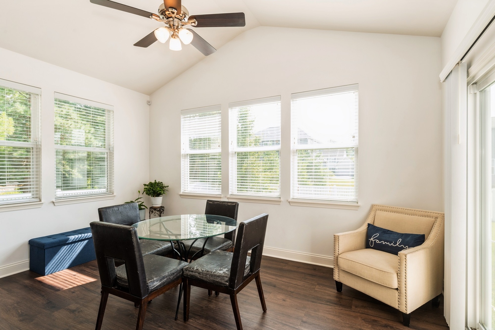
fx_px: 234
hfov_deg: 93.3
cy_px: 165
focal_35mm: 17
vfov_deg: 70.5
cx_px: 248
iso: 200
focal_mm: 17
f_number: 8
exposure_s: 1/25
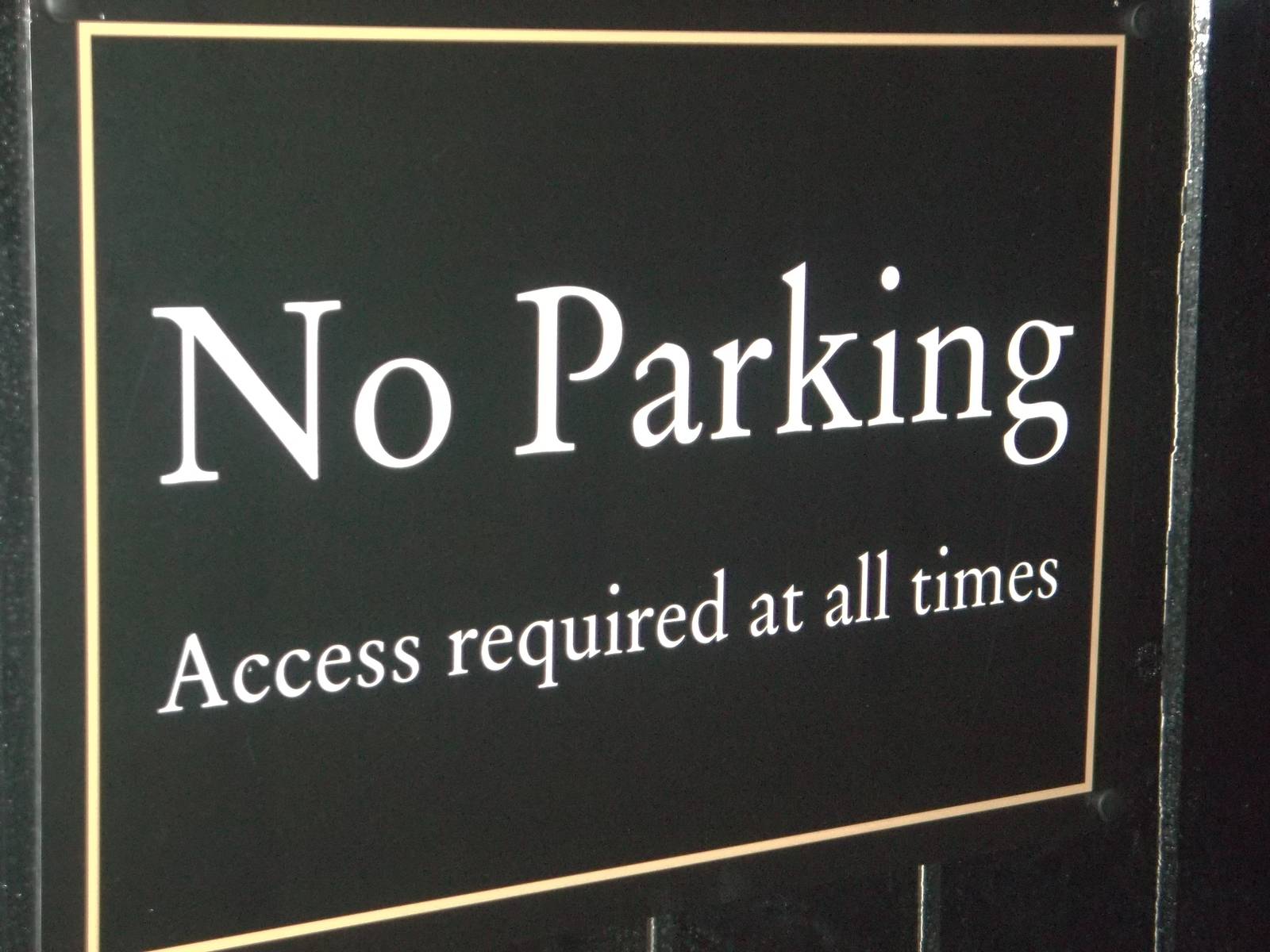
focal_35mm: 86
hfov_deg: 22.8
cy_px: 476
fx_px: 3155
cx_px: 635
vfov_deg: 17.2
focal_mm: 15.4
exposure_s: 1/50
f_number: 4.5
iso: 320
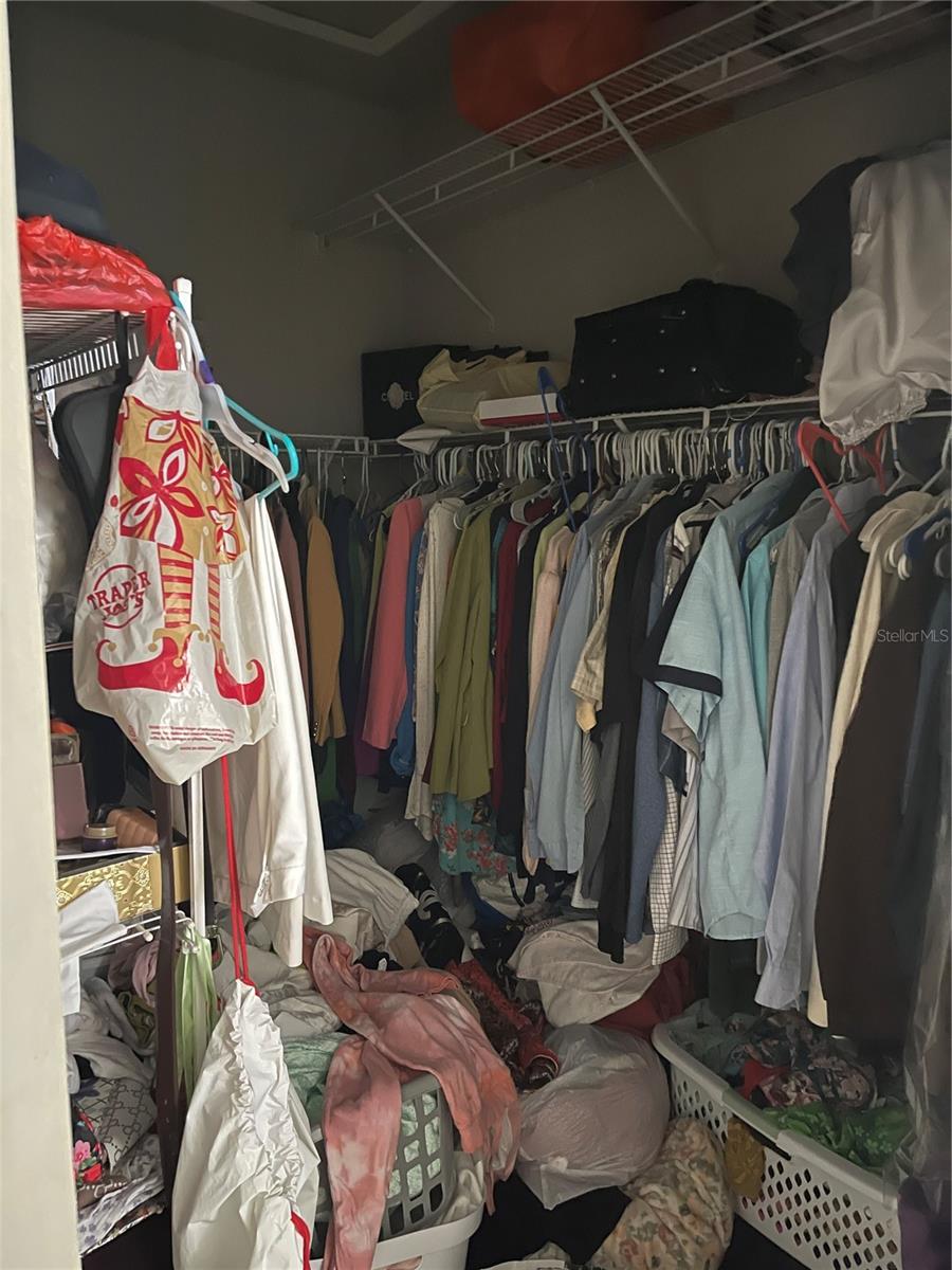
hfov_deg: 54.9
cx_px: 476
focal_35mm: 25
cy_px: 635
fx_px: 917
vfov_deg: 69.4
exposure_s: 1/15
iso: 1250
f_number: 1.6
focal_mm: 5.1
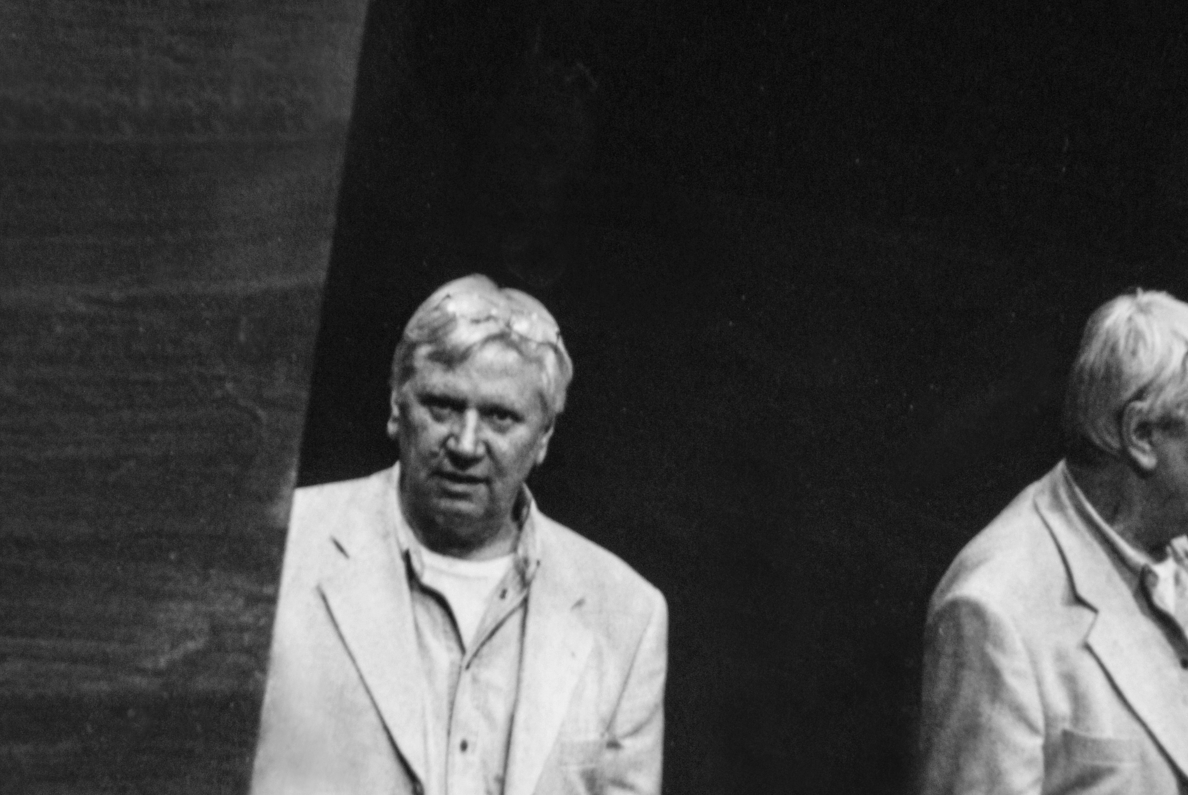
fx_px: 14141
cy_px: 542
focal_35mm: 428
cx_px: 755
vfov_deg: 3.2
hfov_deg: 4.8
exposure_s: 1/125
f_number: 8
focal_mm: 200
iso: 250
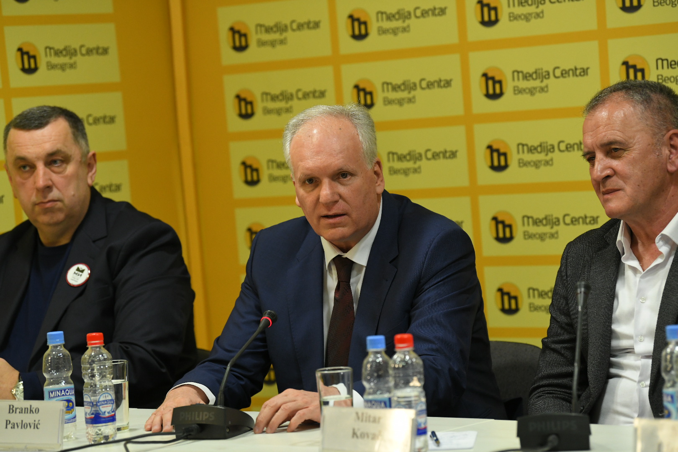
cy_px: 226
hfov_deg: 14.2
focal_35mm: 145
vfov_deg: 9.5
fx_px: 2731
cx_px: 339
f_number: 4
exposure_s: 1/400
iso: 3200
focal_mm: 145
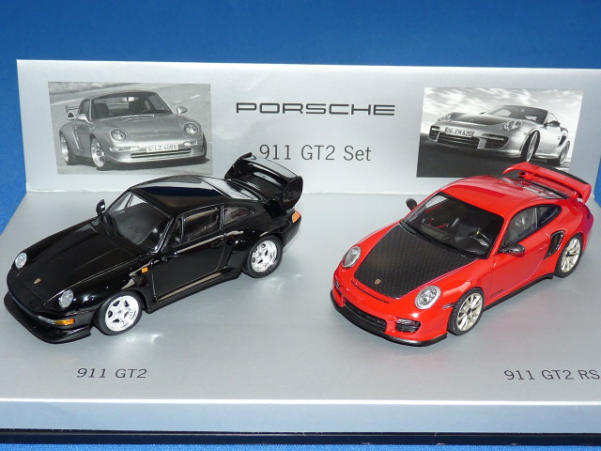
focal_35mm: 48
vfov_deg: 30.3
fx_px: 833
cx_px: 300
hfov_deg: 39.7
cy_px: 226
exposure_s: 1/30
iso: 100
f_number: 2.8
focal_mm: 4.8
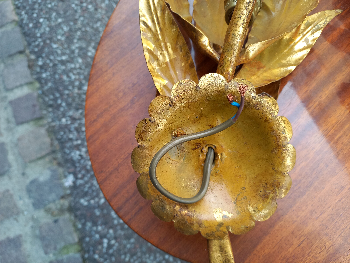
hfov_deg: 69.4
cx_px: 175
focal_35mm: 25
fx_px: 253
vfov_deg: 54.9
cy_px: 132
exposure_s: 1/100
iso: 64
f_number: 1.8
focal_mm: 4.65
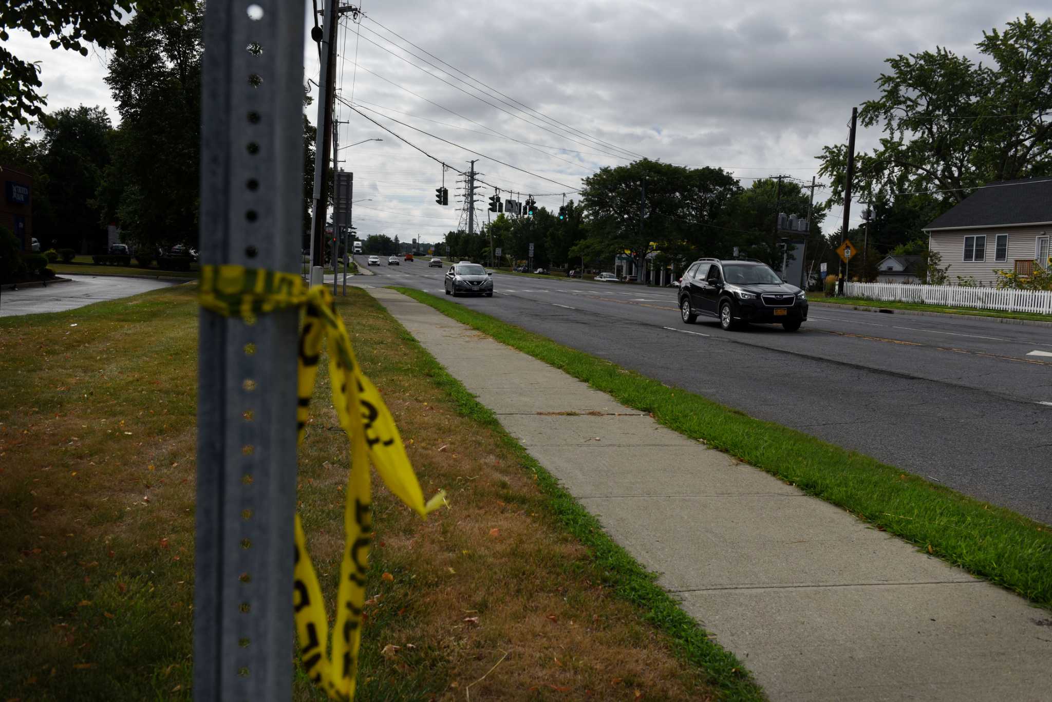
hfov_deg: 58.7
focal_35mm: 32
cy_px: 351
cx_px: 526
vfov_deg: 41.1
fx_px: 935
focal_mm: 32
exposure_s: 1/4000
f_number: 6.3
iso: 400
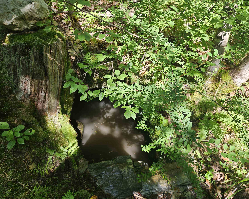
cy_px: 99
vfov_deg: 58.8
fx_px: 177
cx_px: 121
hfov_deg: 70.3
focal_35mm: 24
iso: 25
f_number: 1.8
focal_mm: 5.4
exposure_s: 1/180
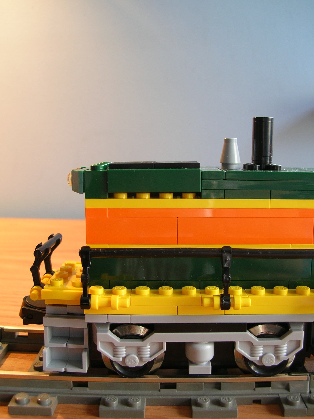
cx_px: 157
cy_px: 210
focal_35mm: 36
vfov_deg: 51.4
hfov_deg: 39.6
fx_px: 436
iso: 50
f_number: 2.7
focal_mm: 6
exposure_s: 1/6.1
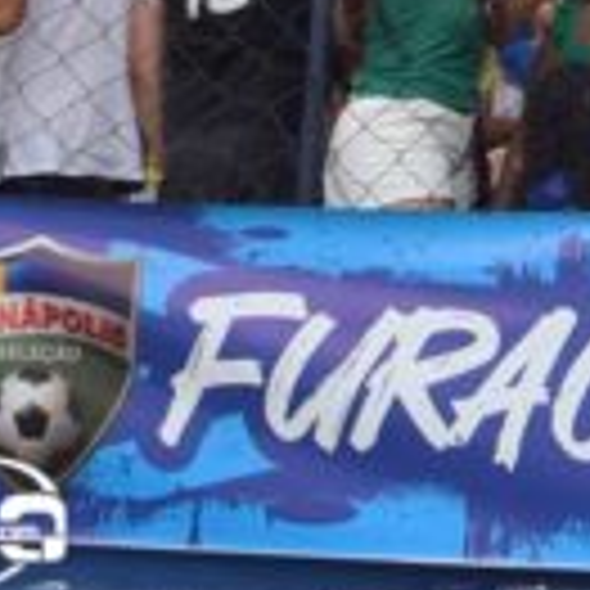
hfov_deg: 7.1
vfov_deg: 7.3
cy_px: -498
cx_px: 1477
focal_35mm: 231
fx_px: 4454
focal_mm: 32
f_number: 6.3
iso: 400
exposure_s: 1/160
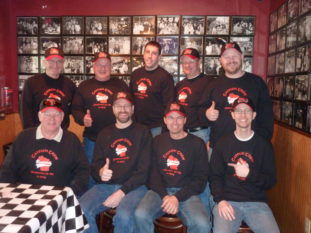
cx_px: 156
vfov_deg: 44.2
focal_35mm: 32
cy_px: 116
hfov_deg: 56.8
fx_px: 287
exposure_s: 1/8
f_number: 3.5
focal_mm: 5.3
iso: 500
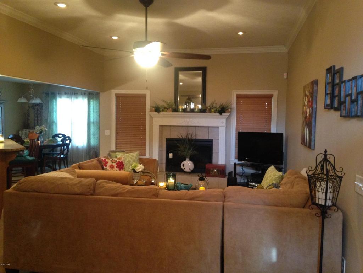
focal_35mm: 33
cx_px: 182
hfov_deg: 55.4
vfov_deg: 42.9
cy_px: 136
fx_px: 346
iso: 400
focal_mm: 4.12
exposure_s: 1/17
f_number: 2.4
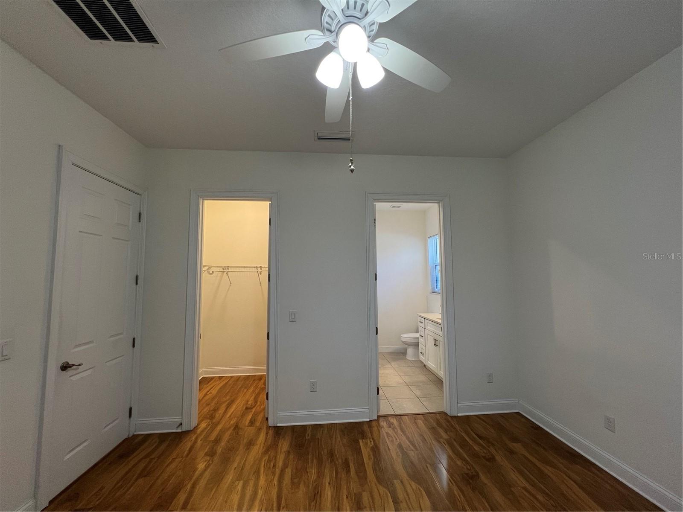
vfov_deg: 89.9
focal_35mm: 13
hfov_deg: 106.2
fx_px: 256
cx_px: 342
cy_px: 256
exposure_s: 1/120
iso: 160
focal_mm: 1.57
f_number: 1.8
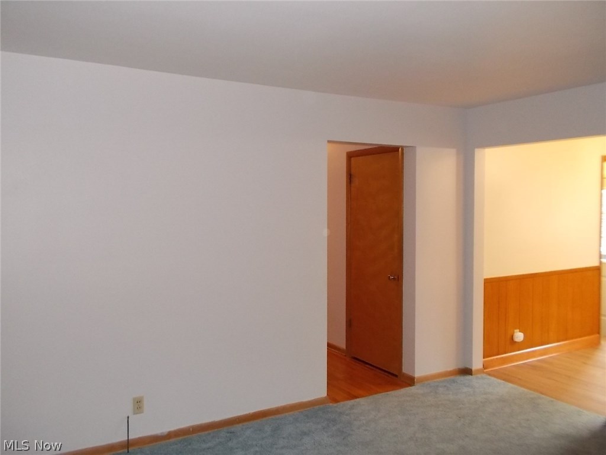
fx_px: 508
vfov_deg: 48.2
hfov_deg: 61.7
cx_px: 303
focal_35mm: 29
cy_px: 228
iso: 250
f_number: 3.3
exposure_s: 1/25
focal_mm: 4.1
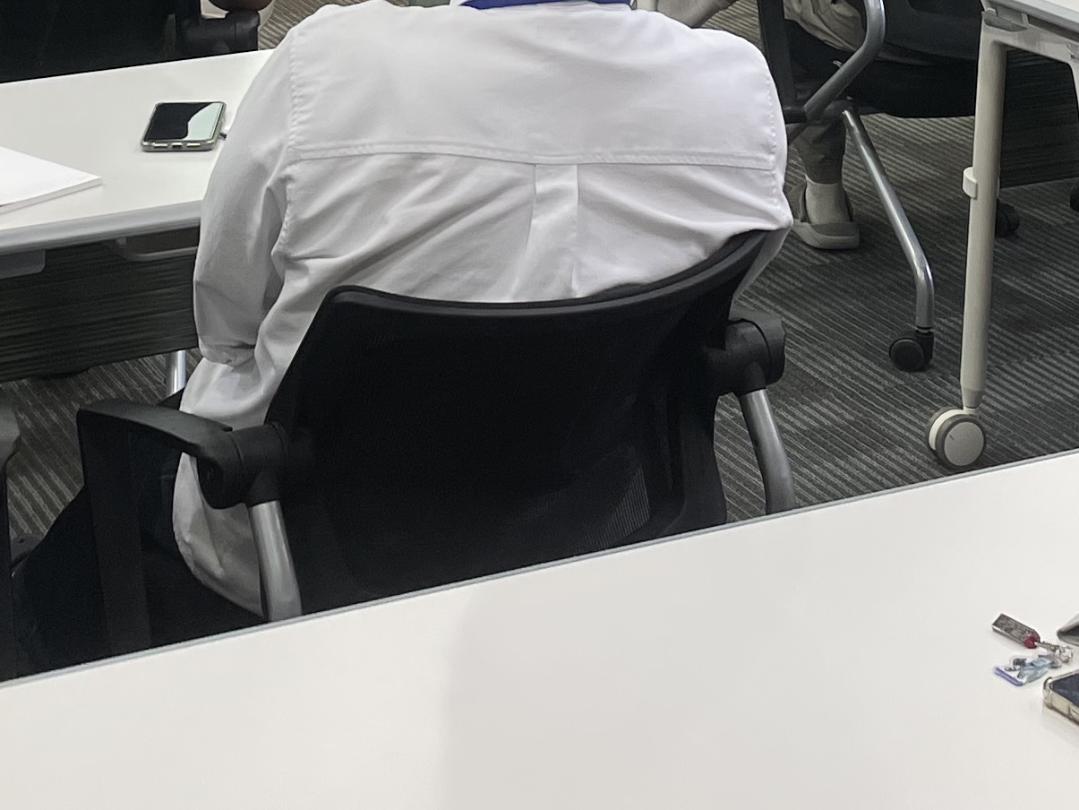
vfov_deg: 16.1
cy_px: -220
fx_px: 2712
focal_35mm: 87
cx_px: 506
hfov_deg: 22.5
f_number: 1.6
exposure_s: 1/120
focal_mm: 4.2
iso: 50
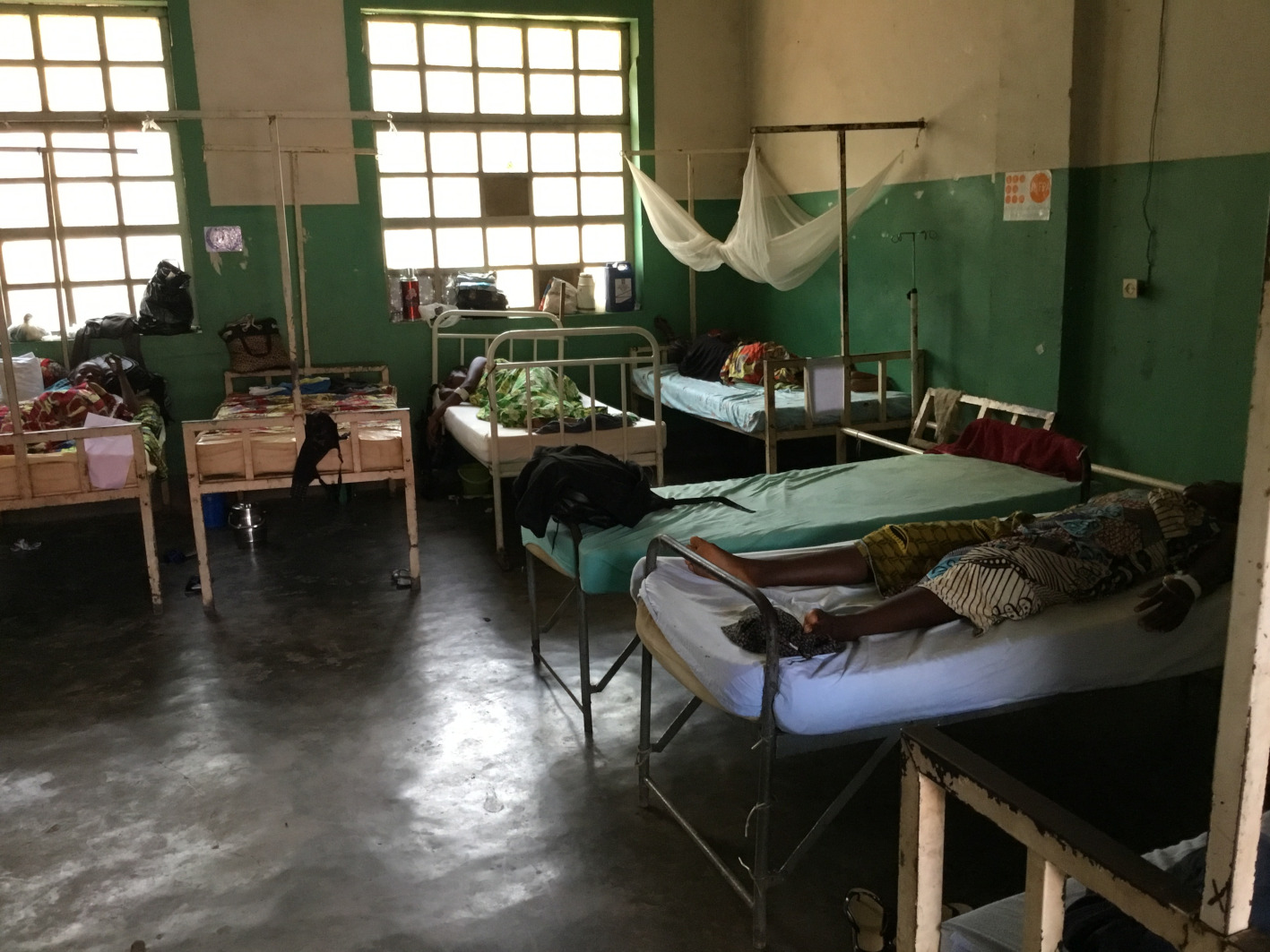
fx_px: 1137
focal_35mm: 31
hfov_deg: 58.3
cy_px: 476
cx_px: 635
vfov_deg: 45.4
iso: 160
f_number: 2.4
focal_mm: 3.3
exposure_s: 1/33
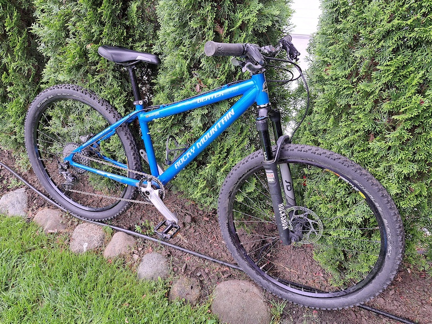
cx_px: 216
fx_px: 300
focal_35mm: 24
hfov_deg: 71.6
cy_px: 162
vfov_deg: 56.8
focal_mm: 5.23
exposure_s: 1/60
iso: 50
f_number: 1.8
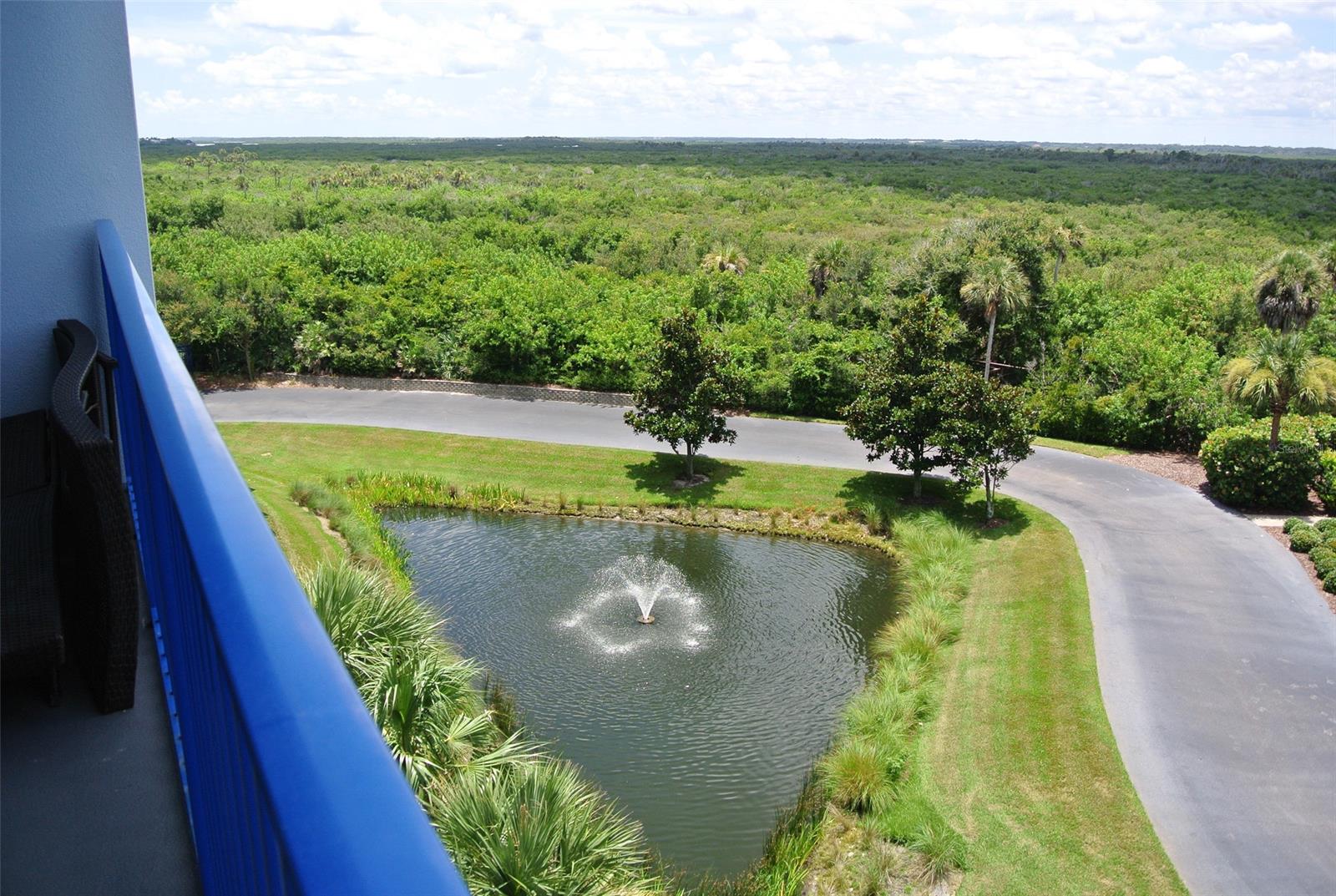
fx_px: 1078
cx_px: 668
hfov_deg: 63.6
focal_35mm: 29
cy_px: 448
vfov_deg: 45.1
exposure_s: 1/640
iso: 100
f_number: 3.5
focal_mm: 11
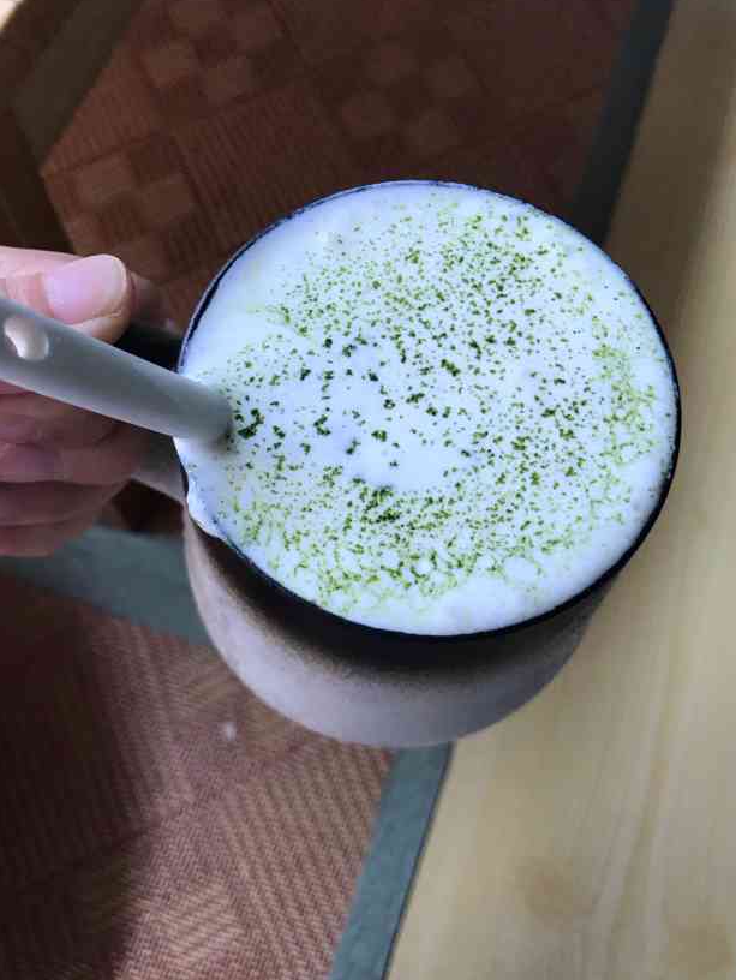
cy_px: 456
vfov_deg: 56.7
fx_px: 906
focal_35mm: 32
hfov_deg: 44.2
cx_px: 359
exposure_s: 1/33
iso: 20
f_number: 1.8
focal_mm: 3.99
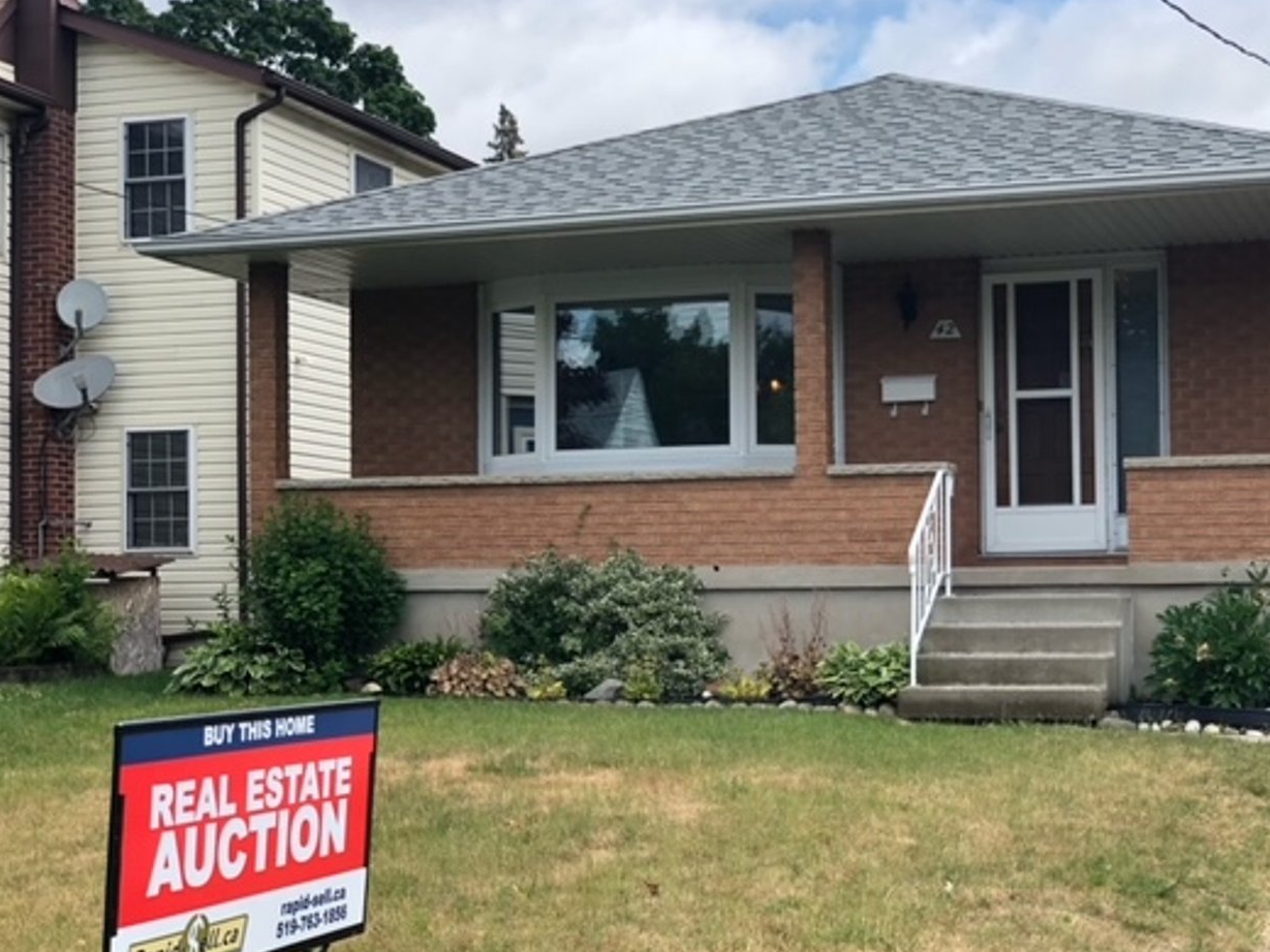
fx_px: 2348
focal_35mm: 64
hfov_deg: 30.2
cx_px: 720
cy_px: 534
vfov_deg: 22.9
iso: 16
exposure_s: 1/585
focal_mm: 6
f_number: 2.4
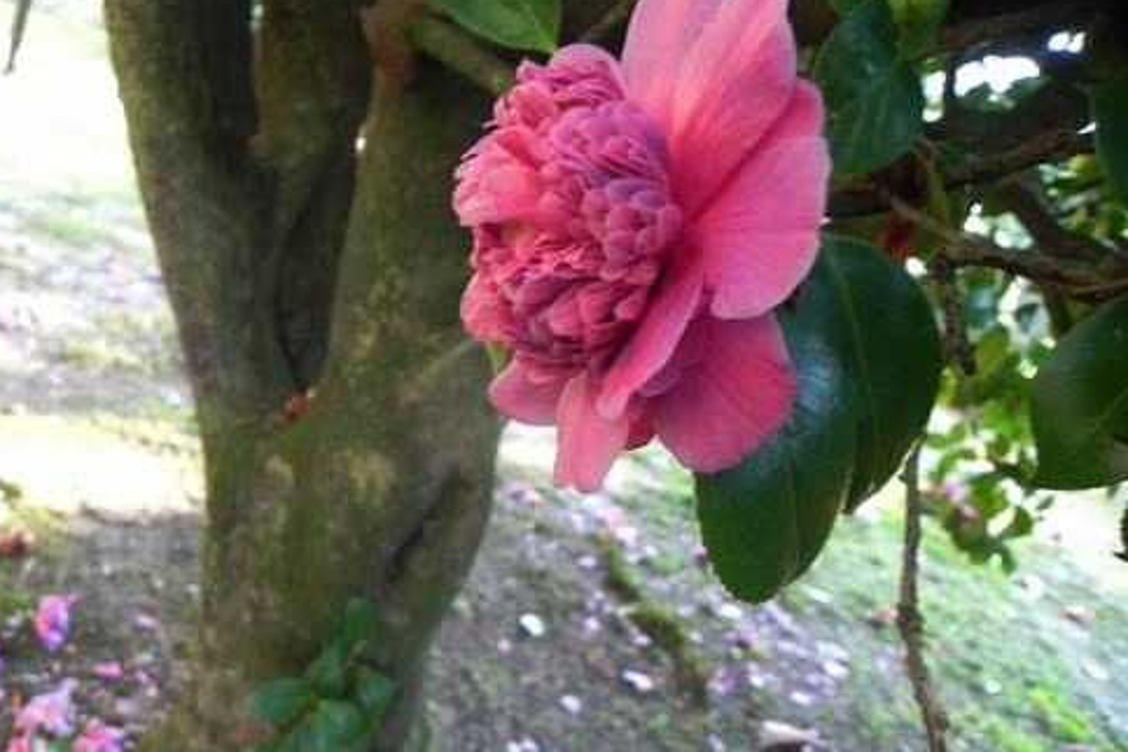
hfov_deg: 65.5
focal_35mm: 28
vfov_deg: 46.3
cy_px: 424
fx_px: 877
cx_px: 558
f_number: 2.8
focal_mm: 4.6
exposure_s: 1/30
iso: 225
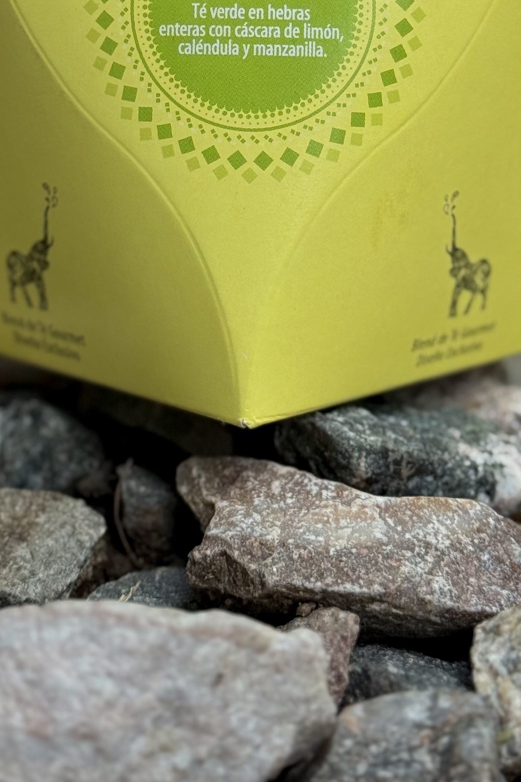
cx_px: 252
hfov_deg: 14.3
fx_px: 2084
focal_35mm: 96
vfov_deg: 20.7
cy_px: 46
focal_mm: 6.76
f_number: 1.78
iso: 64
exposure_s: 1/336
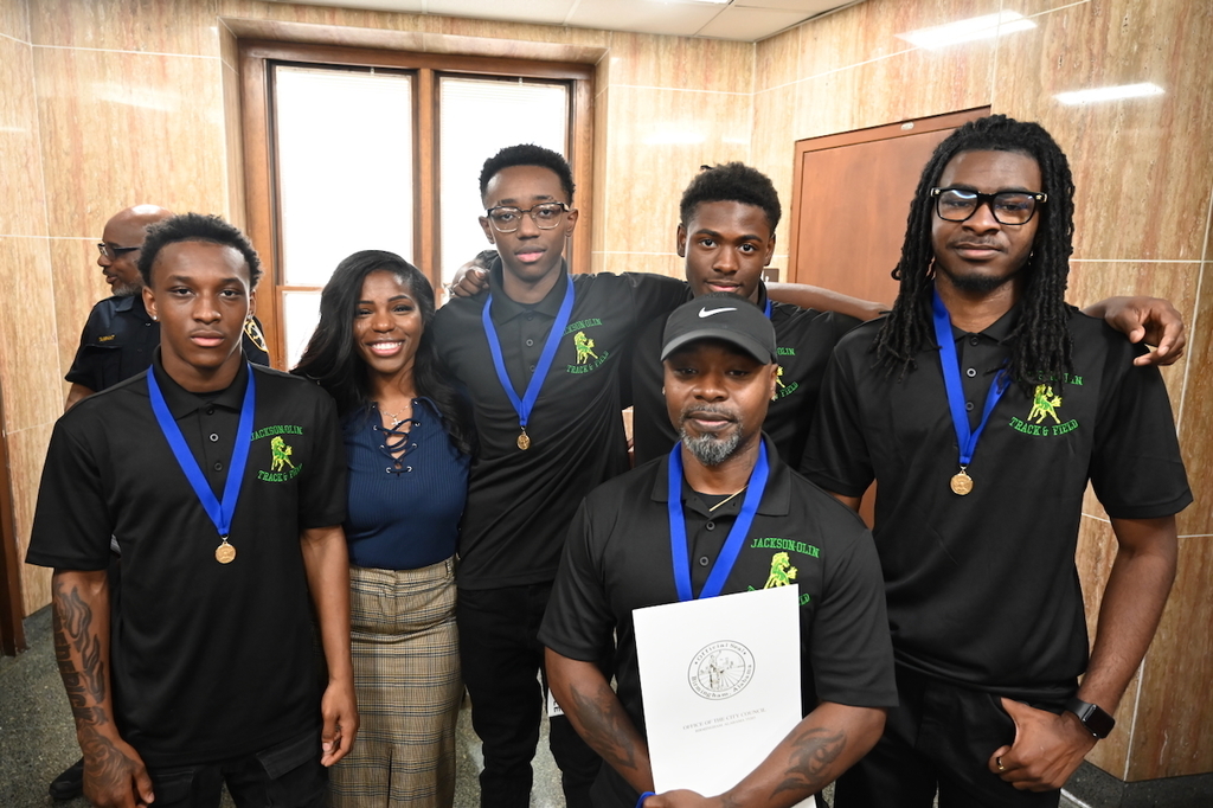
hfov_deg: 73.8
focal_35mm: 24
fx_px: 808
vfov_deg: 53.1
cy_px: 404
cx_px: 606
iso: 3200
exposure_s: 1/100
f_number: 4
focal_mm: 24
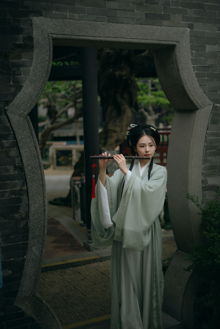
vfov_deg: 39.6
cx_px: 110
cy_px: 164
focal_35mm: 50
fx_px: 458
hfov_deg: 27.0
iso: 100
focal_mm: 50
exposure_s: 1/100
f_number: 1.8
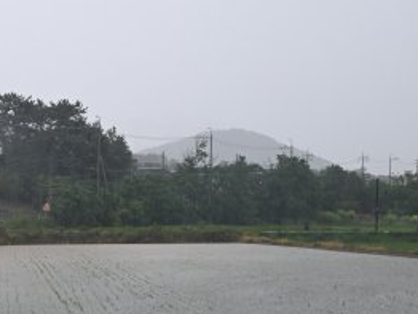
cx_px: -96
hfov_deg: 20.6
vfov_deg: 16.6
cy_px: 288
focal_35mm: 88
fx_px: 1064
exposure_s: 1/160
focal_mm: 30
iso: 500
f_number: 5.6
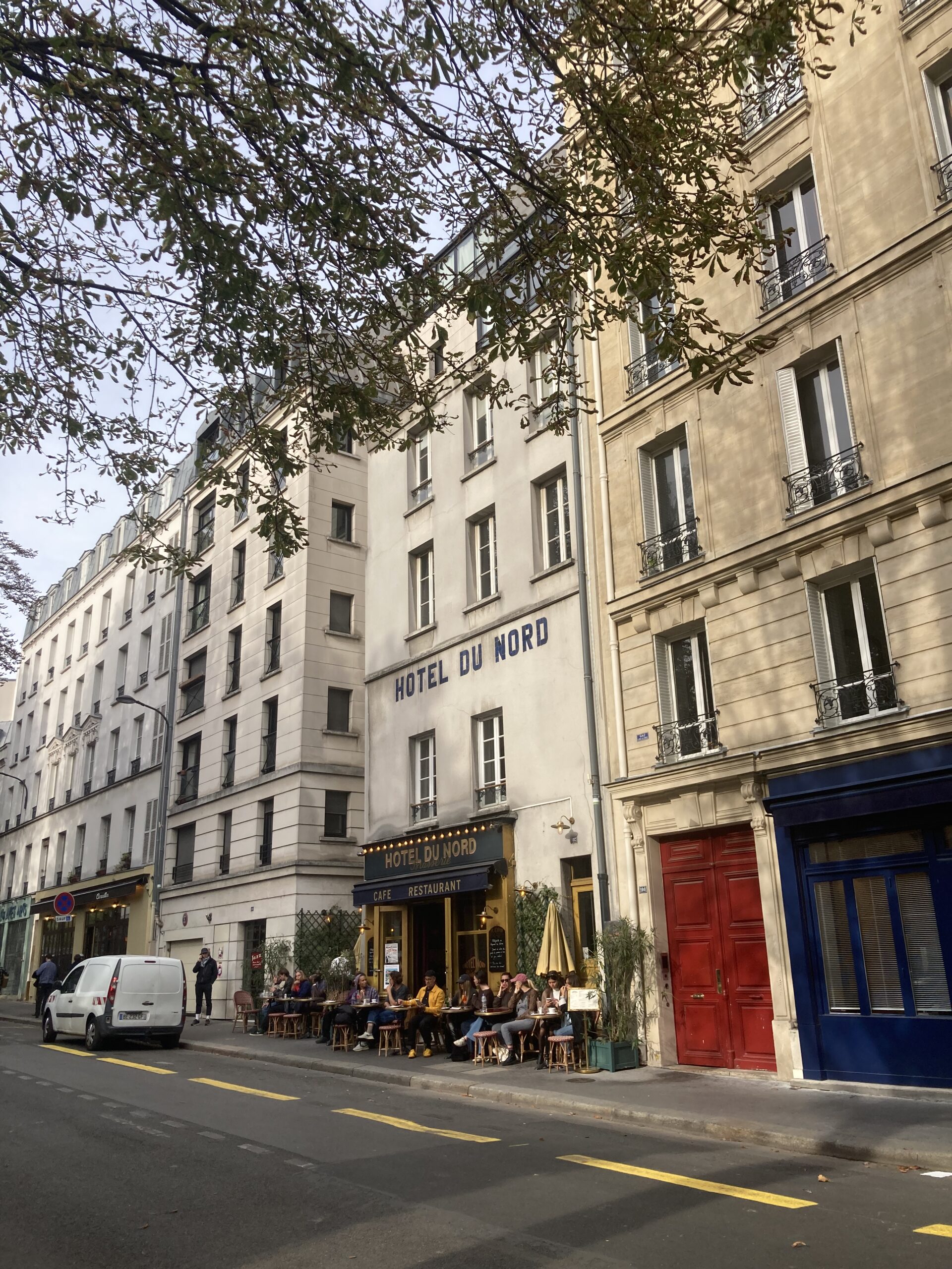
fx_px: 1027
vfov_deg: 63.4
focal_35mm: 28
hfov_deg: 49.7
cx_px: 476
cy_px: 634
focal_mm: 3.99
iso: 20
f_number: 1.8
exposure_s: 1/923
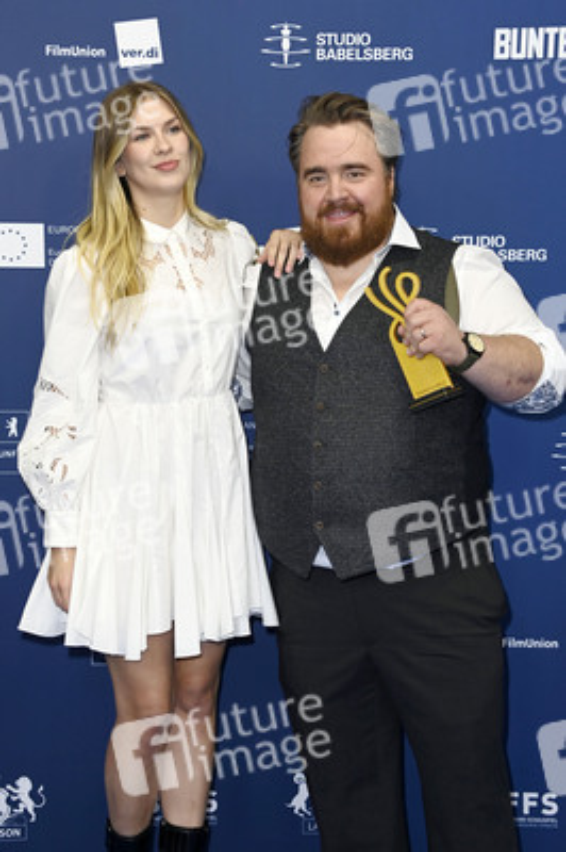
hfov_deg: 24.6
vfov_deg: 36.3
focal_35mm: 55
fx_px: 1299
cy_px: 426
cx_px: 283
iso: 800
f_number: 5.6
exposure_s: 1/200
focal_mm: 55
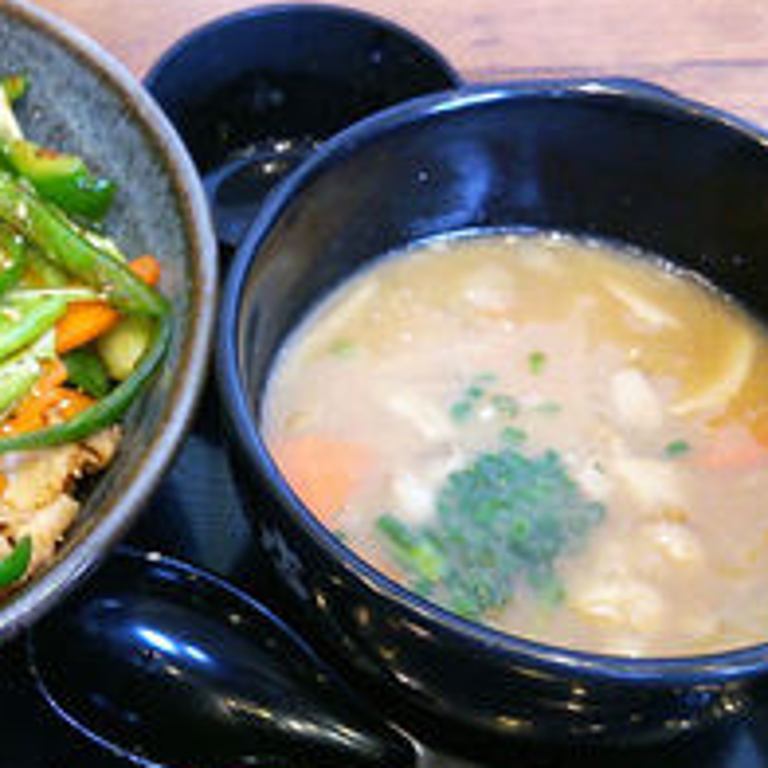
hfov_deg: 29.9
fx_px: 1355
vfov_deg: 31.6
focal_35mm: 54
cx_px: 35
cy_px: 435
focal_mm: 4.06
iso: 125
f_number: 1.94
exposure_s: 1/40
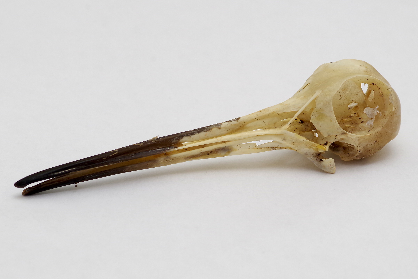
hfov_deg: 13.7
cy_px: 140
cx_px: 209
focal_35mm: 150
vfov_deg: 9.1
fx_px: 1742
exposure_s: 1/4
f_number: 11
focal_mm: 100
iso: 400
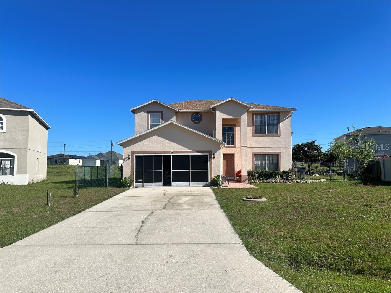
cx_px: 196
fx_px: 271
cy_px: 146
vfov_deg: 56.8
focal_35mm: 24
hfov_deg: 71.6
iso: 80
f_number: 1.78
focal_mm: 6.86
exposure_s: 1/6211
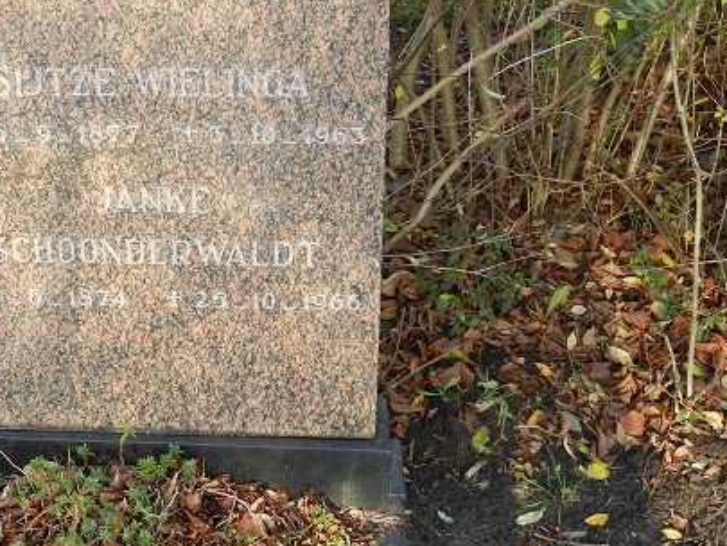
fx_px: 1260
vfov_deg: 24.4
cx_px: 208
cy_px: 250
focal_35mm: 60
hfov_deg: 31.8
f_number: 4
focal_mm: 6.9
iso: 160
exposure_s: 1/80
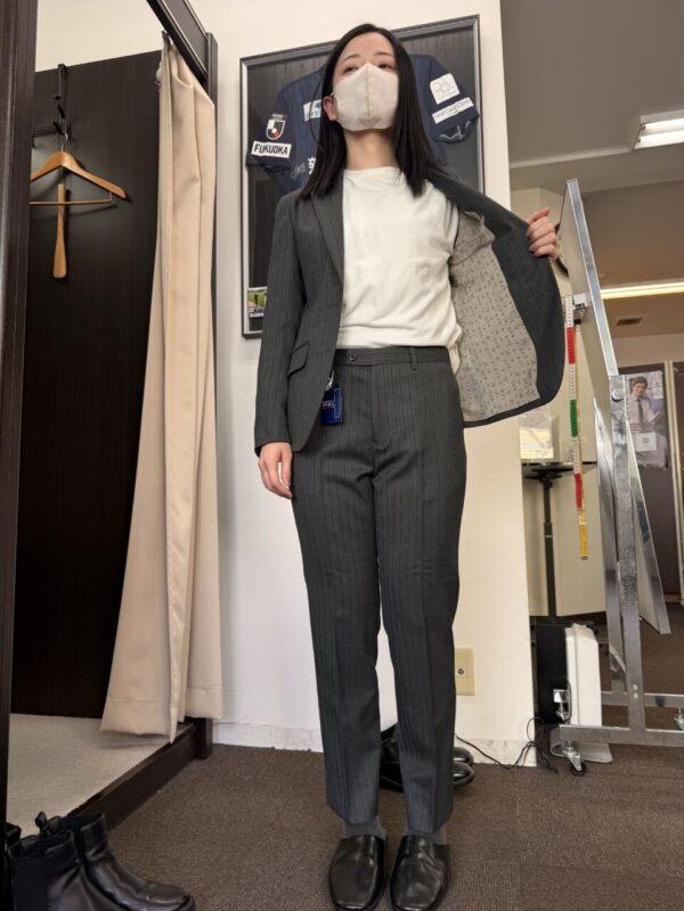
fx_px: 632
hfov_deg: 56.8
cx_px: 342
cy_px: 456
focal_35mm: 24
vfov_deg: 71.6
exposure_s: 1/120
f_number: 1.78
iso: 64
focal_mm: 6.76
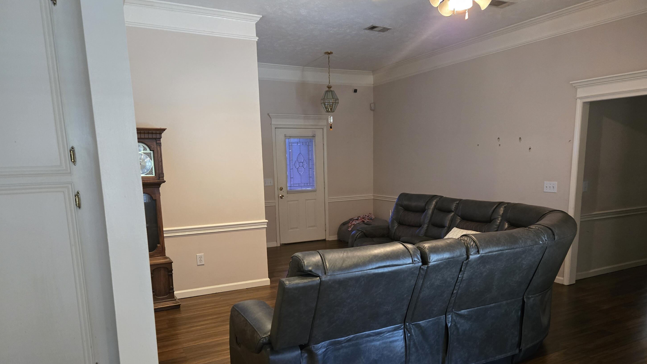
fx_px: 446
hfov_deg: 71.9
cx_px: 335
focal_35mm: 26
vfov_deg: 43.8
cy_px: 239
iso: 1000
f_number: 1.8
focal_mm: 5.4
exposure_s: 1/60
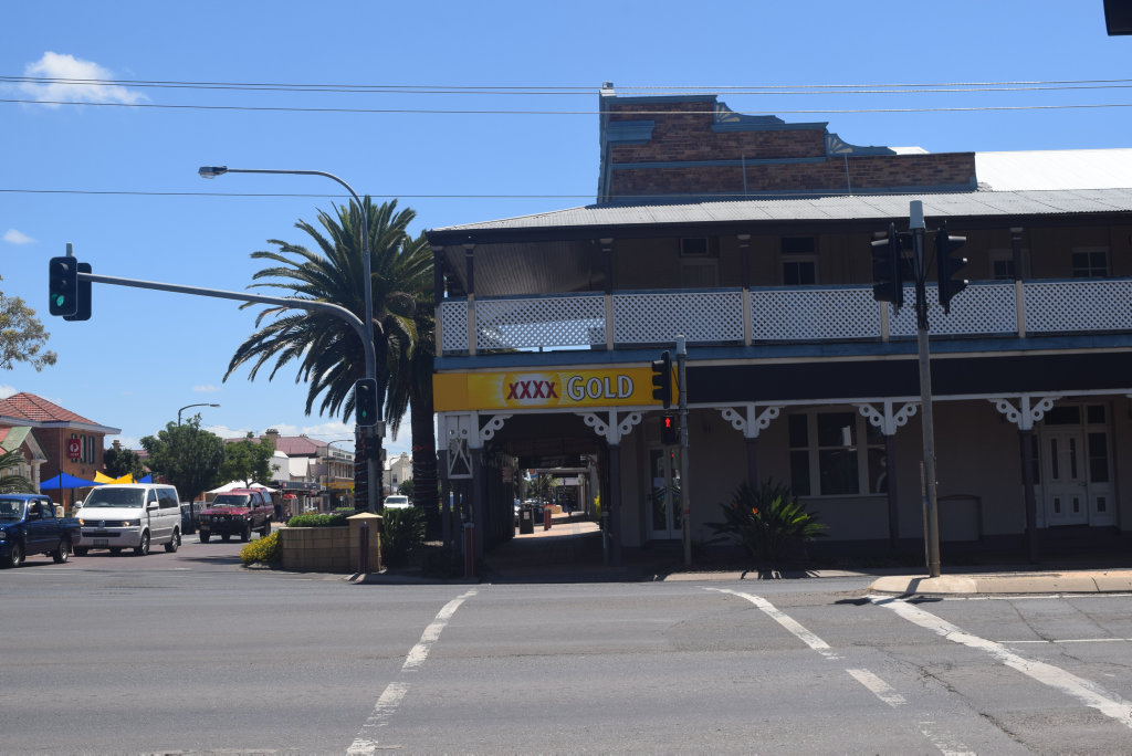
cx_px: 566
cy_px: 378
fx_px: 1510
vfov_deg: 28.1
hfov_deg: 41.1
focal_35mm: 48
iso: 200
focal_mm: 32
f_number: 10
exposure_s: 1/400
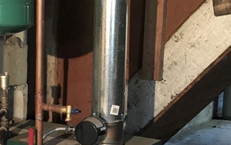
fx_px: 485
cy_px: 110
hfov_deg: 26.4
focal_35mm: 77
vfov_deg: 16.9
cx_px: 50
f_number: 2.2
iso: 400
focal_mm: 4.15
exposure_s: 1/15
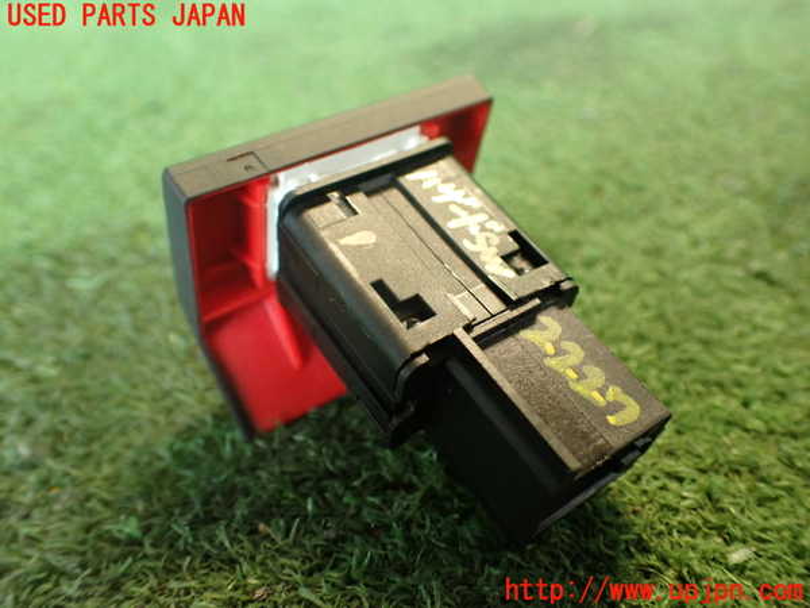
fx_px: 749
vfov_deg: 44.2
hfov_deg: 56.8
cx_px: 405
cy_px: 304
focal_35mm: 32
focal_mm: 5.79
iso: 500
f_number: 2.4
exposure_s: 1/30
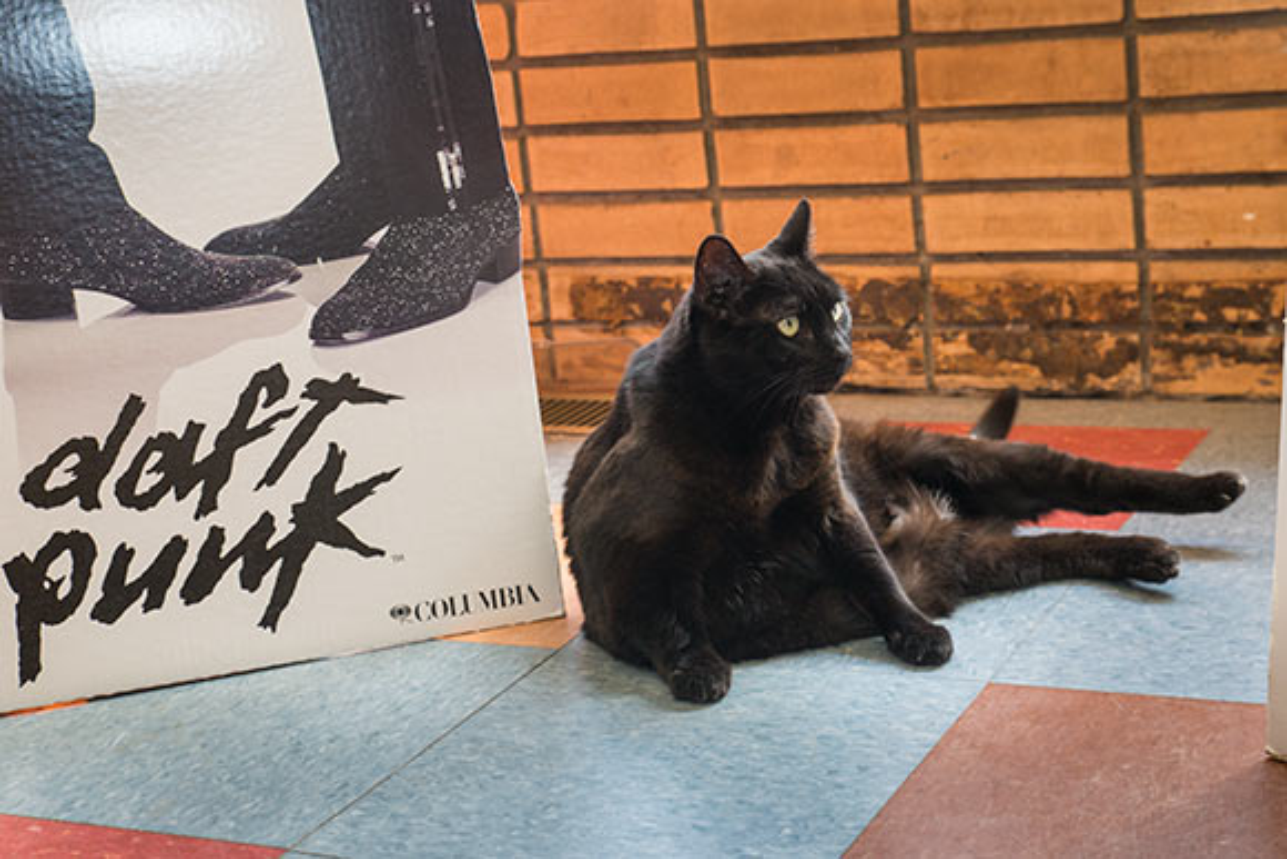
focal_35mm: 48
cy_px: 430
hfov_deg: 41.1
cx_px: 644
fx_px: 1716
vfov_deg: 28.1
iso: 500
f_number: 8
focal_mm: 48
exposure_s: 1/60
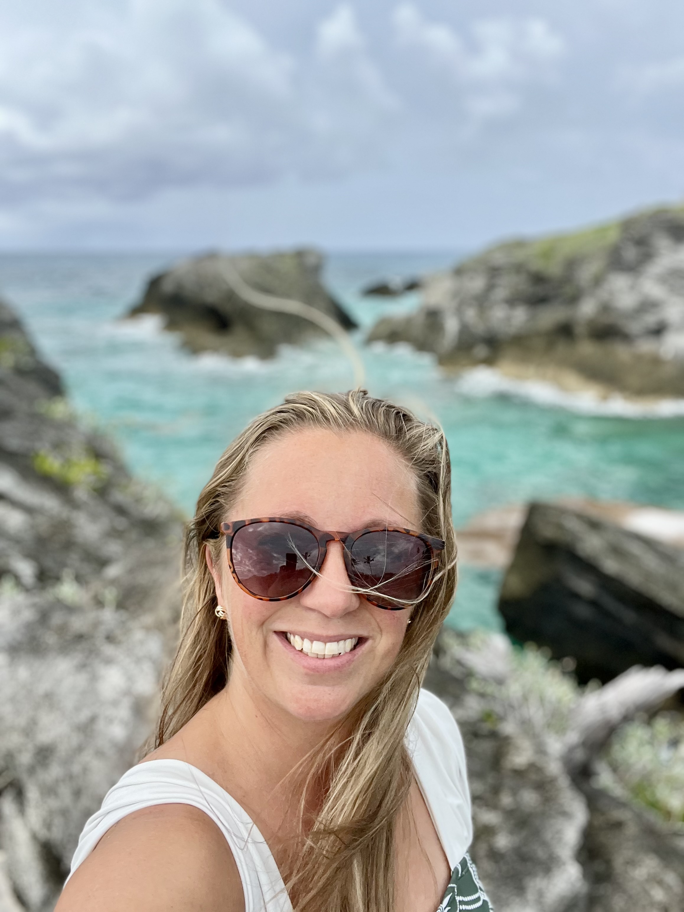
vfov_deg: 60.0
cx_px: 342
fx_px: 790
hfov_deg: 46.8
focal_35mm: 30
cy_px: 456
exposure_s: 1/443
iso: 32
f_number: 2.2
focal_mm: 2.71
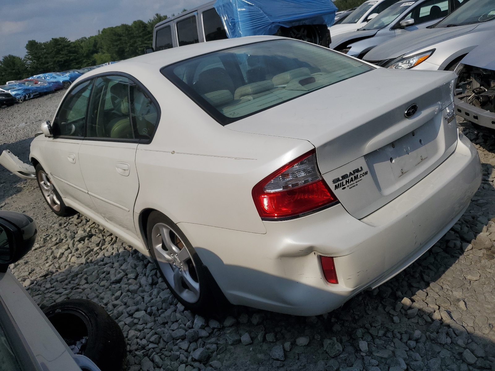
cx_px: 248
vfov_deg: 53.1
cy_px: 186
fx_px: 372
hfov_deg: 67.3
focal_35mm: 26
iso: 51
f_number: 1.5
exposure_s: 1/10000
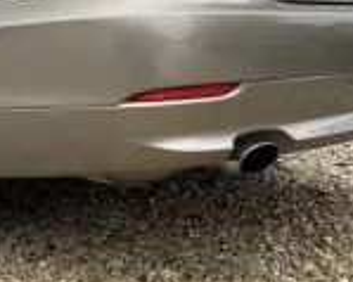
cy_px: 45
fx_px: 616
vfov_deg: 25.2
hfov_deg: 31.0
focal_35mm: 59
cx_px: 59
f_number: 1.6
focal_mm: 5.1
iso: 40
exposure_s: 1/121
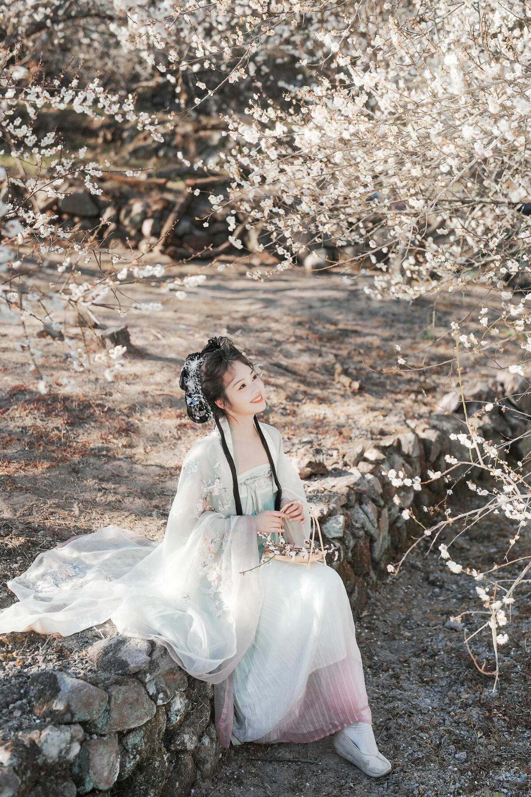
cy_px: 398
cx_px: 266
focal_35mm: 50
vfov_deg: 39.6
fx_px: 1106
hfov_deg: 27.0
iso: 100
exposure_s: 1/1250
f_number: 2.2
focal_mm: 50
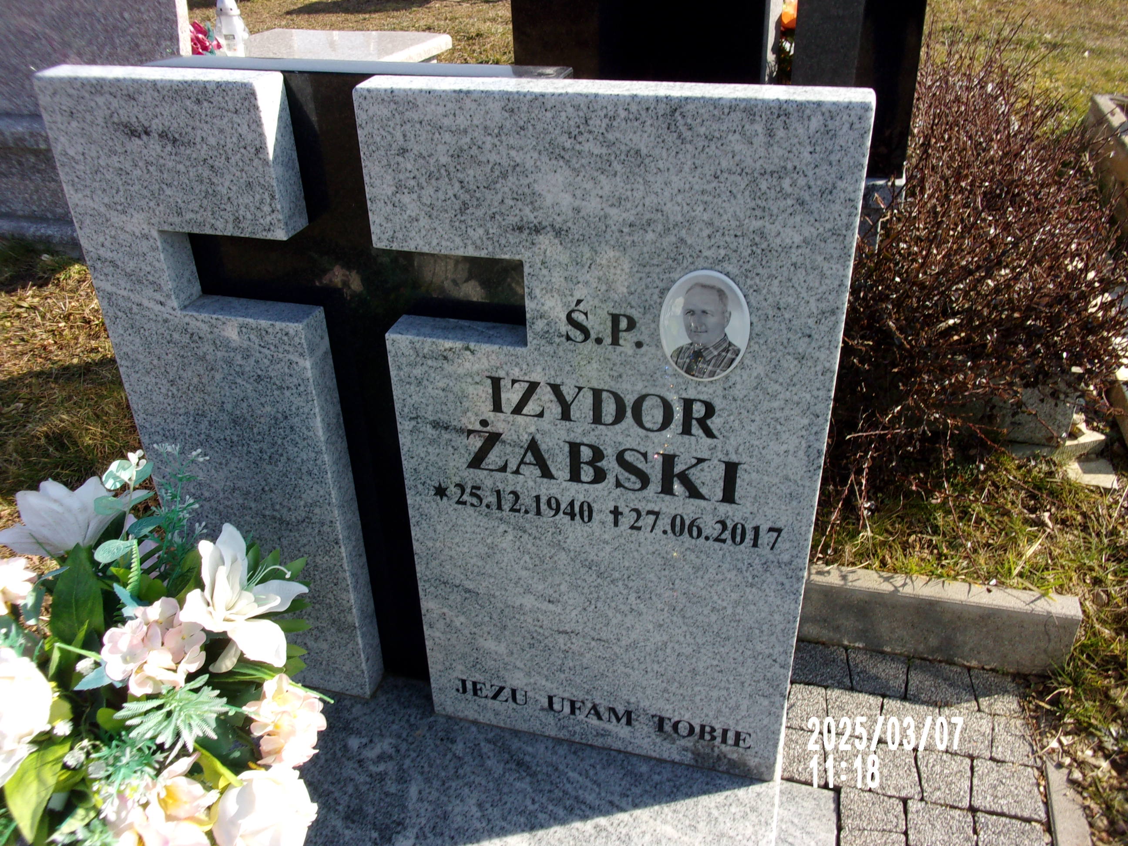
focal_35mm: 28
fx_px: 912
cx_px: 564
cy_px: 423
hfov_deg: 63.4
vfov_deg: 49.7
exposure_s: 1/50
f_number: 10.8
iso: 80
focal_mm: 5.1
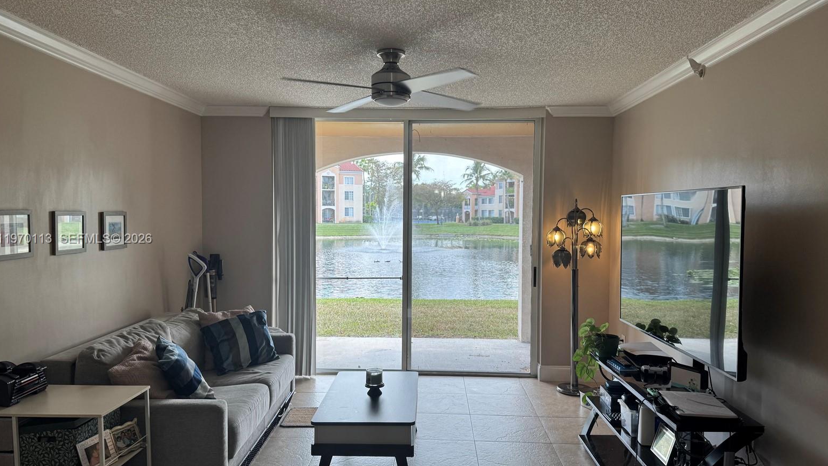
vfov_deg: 42.9
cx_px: 413
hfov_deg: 69.8
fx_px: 593
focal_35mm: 27
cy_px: 239
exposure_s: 1/182
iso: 64
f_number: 1.78
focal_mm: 6.76
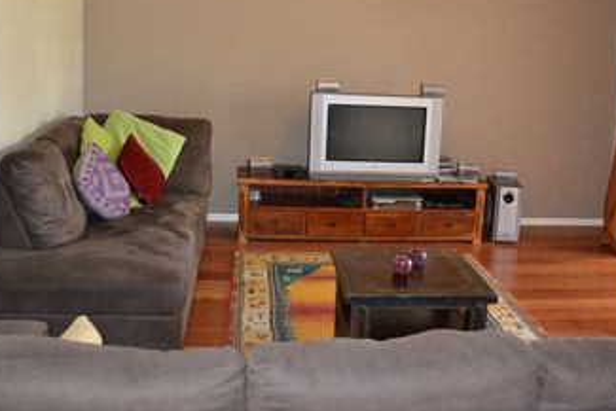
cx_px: 326
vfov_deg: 33.7
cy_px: 118
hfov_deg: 49.5
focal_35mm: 39
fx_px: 668
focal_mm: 18
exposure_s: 1/60
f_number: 3.5
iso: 1600
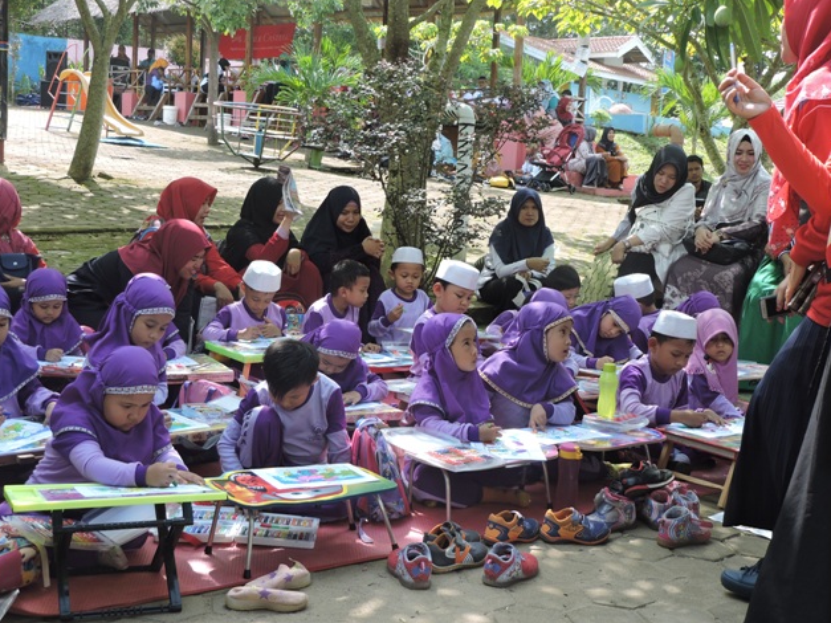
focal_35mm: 48
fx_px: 1152
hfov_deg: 39.7
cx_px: 415
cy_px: 306
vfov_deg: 30.3
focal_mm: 8.4
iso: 100
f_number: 3.5
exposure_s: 1/200
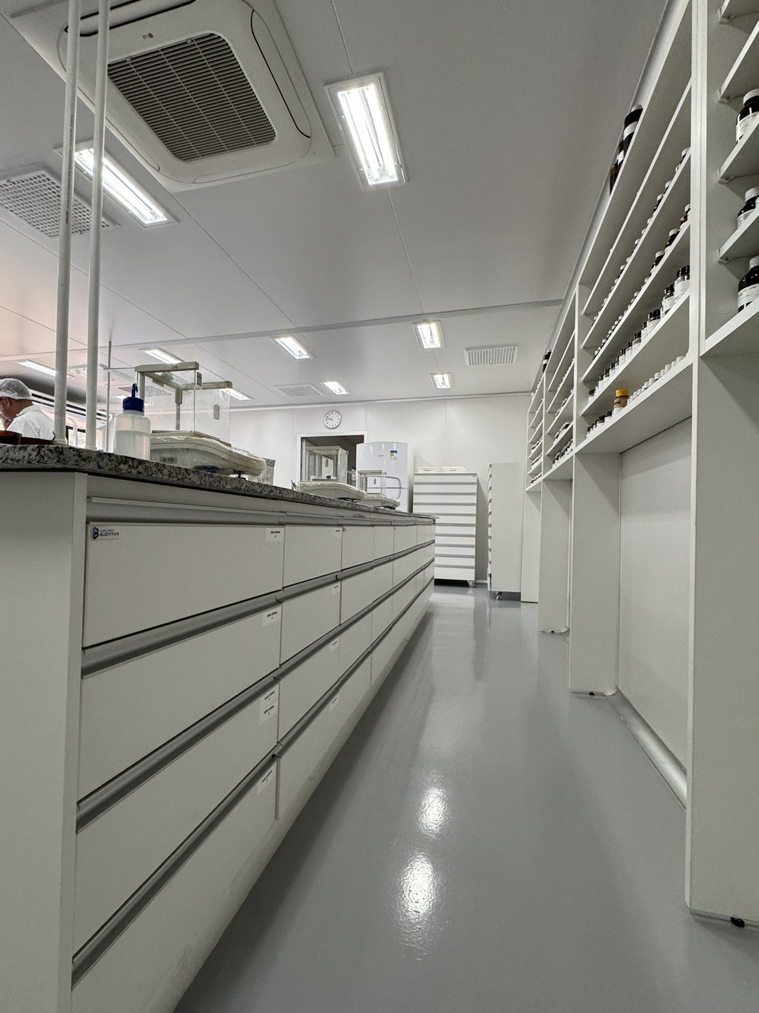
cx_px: 343
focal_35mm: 17
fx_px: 497
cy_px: 521
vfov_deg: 91.0
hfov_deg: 74.5
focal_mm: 2.22
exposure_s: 1/120
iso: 250
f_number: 2.2
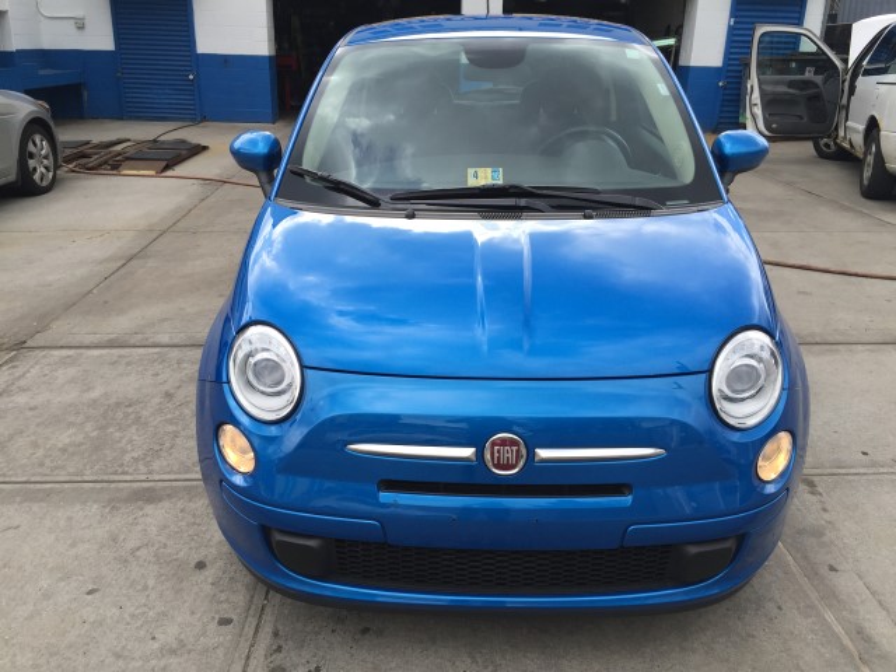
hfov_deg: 61.7
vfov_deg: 48.2
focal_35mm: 29
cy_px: 336
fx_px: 751
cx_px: 448
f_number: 2.2
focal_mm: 4.15
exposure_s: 1/590
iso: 32
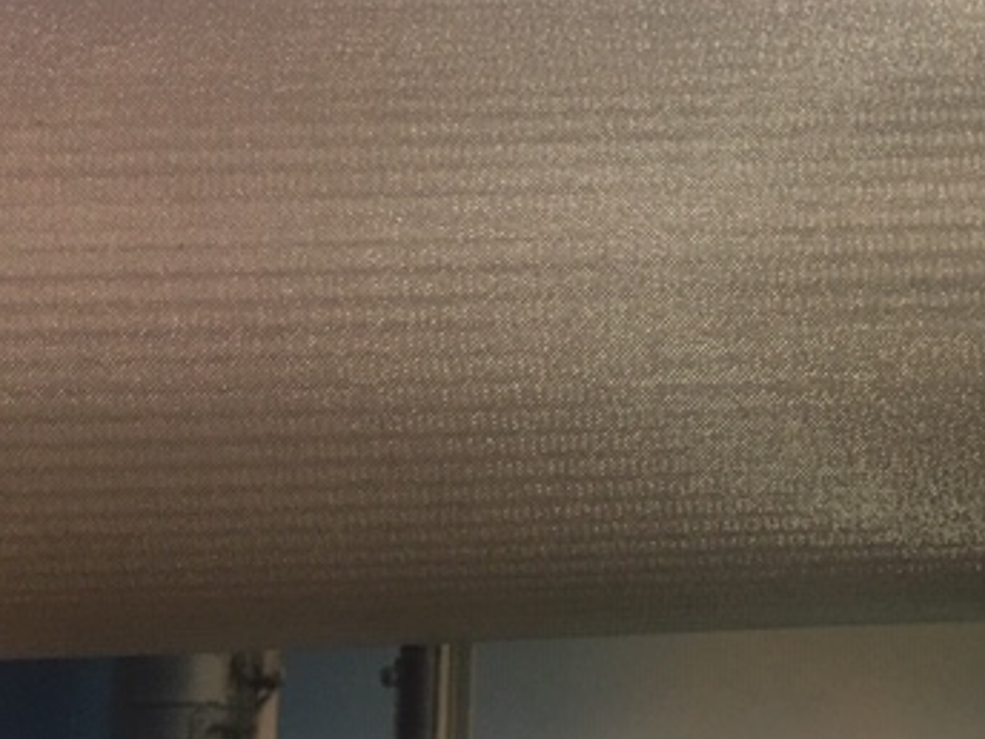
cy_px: 252
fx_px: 1537
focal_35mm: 54
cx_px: 905
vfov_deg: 26.9
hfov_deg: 33.5
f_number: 2.2
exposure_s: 1/8
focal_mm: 4.15
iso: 125
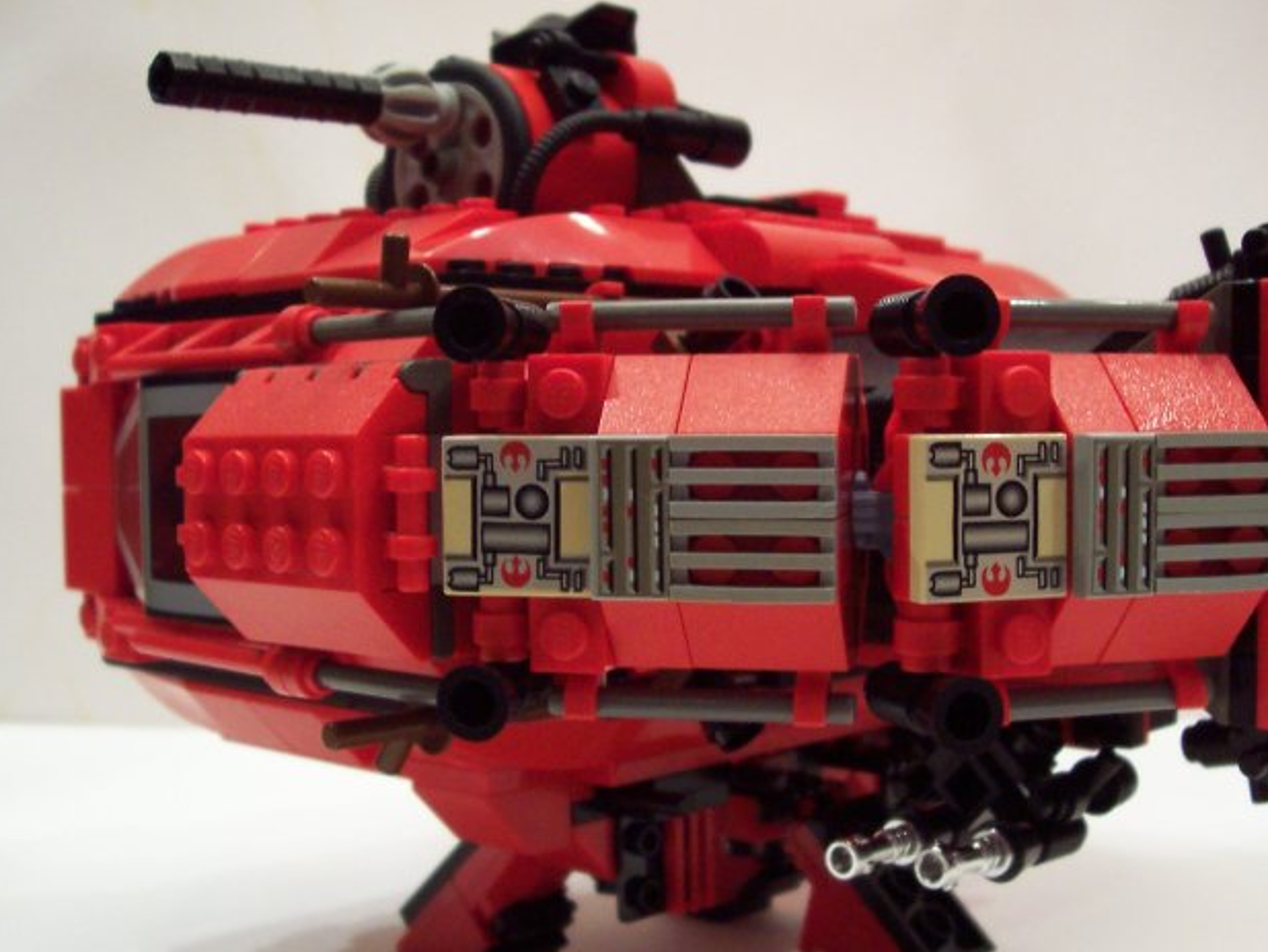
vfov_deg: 30.3
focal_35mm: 48
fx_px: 1759
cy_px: 516
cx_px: 748
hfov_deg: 39.5
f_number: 2.8
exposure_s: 1/20
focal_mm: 5.6
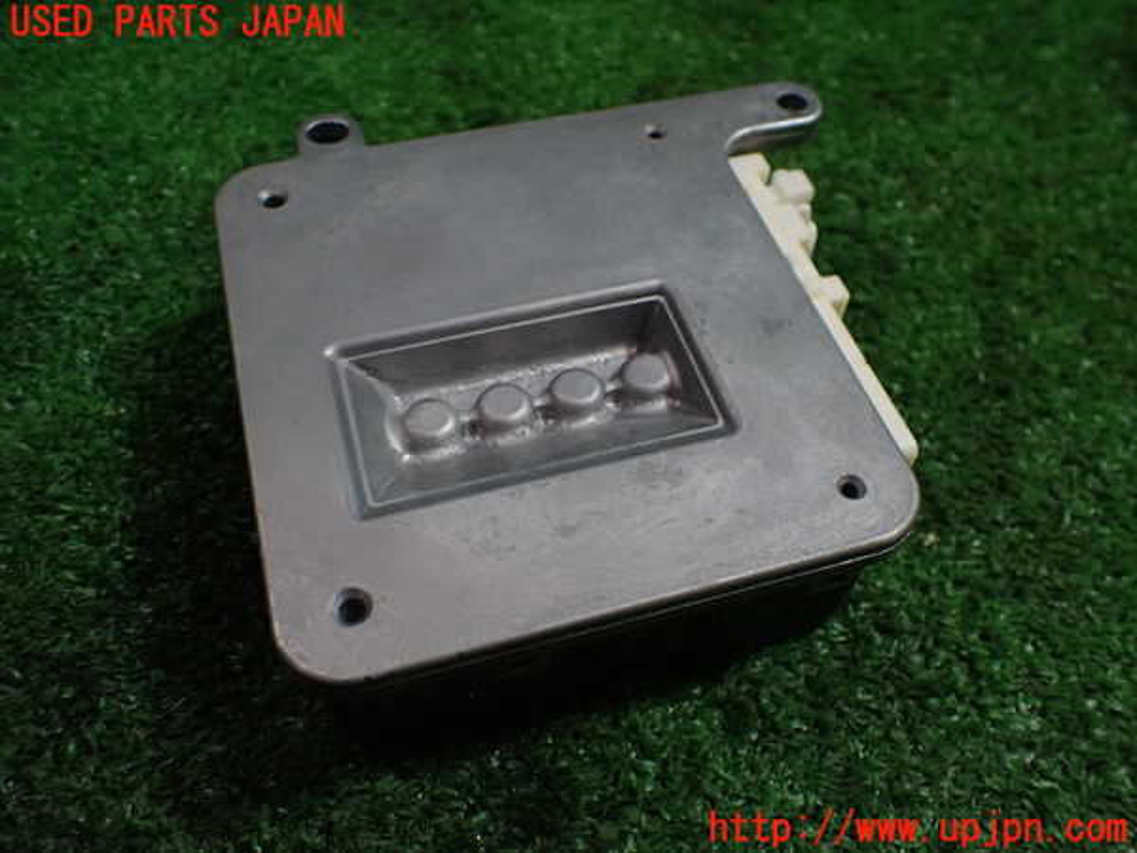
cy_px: 426
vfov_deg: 46.8
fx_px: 985
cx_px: 568
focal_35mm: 30
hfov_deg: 60.0
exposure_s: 1/125
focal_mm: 5.4
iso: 320
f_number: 2.3
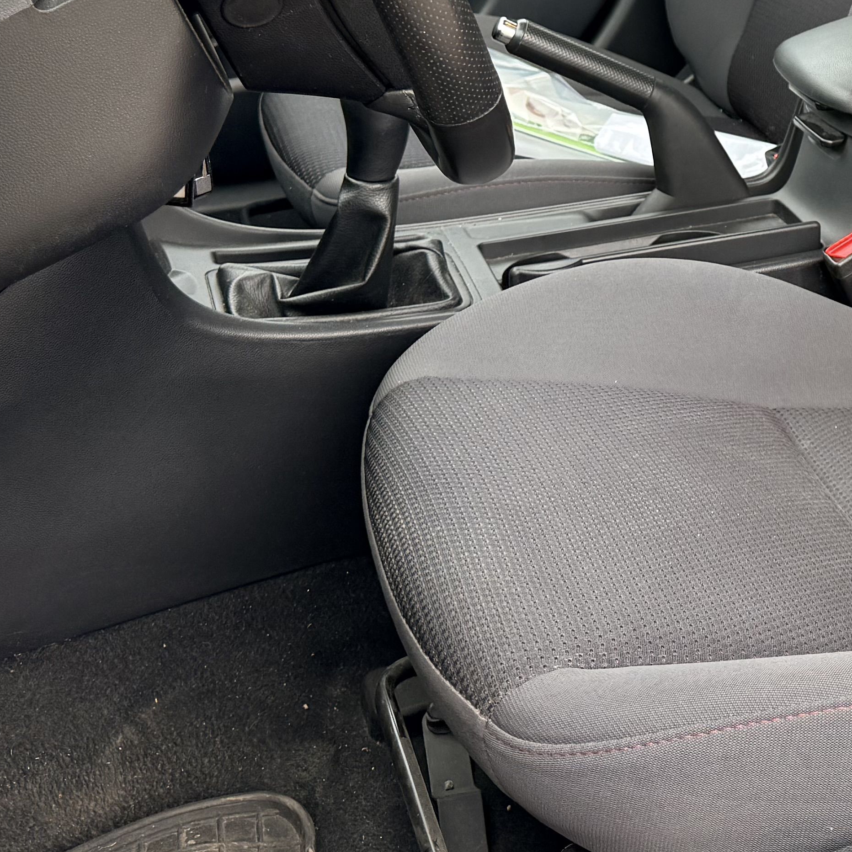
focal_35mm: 65
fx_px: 1810
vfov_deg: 24.9
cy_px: -52
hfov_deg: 25.0
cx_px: 882
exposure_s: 1/190
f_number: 1.78
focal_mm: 6.76
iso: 125
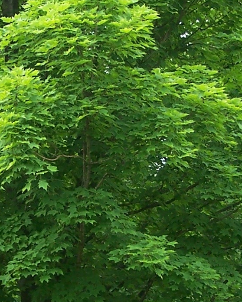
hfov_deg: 11.2
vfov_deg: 14.1
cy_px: 141
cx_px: 41
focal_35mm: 137
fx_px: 1226
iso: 80
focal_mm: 6.3
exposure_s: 1/200
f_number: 2.8
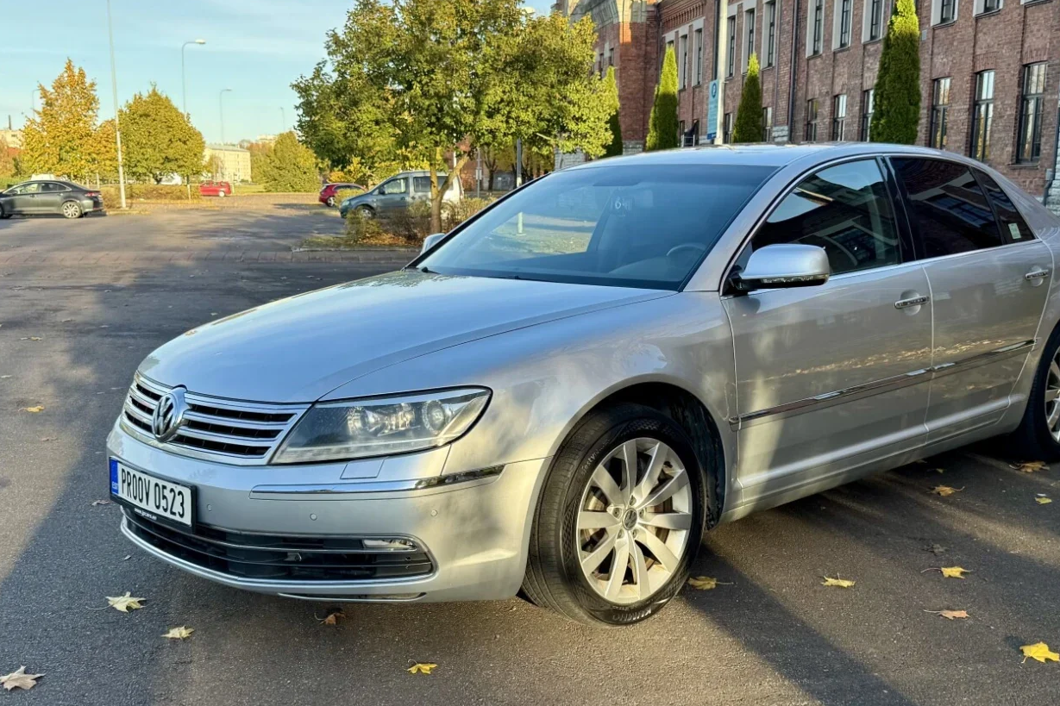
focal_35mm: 39
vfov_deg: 34.1
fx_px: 1148
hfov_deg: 49.5
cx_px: 574
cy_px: 423
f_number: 1.78
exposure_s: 1/782
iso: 80
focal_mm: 6.76
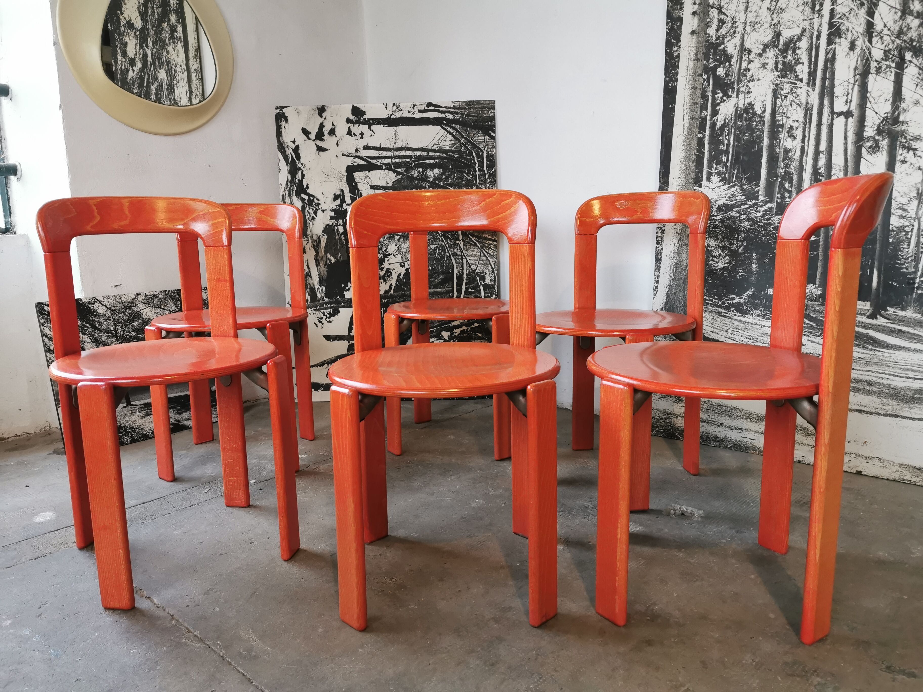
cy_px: 346
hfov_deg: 65.3
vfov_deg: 51.4
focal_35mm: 27
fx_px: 720
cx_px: 462
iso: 320
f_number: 1.6
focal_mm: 5.56
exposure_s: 1/60
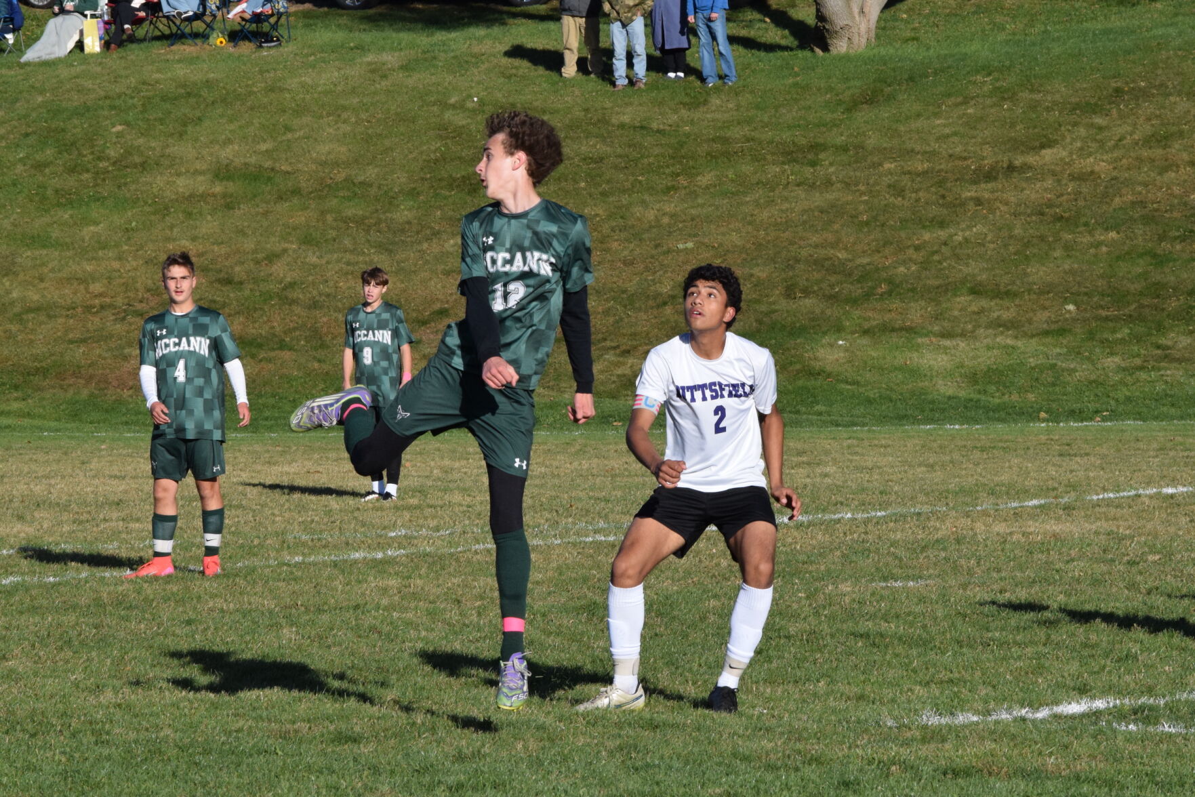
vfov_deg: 6.5
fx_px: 6972
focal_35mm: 210
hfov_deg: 9.8
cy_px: 398
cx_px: 598
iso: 1600
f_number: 14
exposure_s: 1/1250
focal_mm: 140
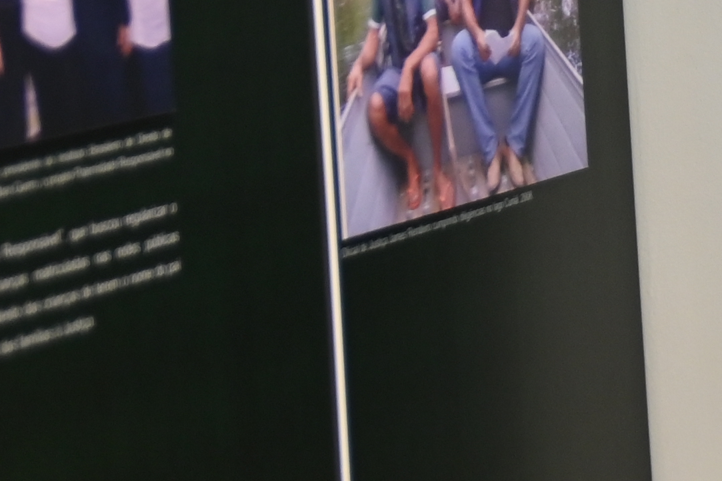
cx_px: 1398
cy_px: 266
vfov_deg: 6.5
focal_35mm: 212
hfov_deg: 9.2
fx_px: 4251
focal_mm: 38
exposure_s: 1/125
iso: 800
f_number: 2.8
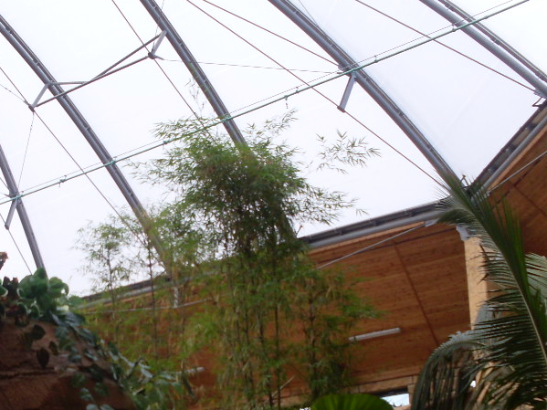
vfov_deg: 22.3
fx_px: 1027
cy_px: 322
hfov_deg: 29.5
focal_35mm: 65
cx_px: 162
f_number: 2.8
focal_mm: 6.3
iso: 80
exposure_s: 1/500
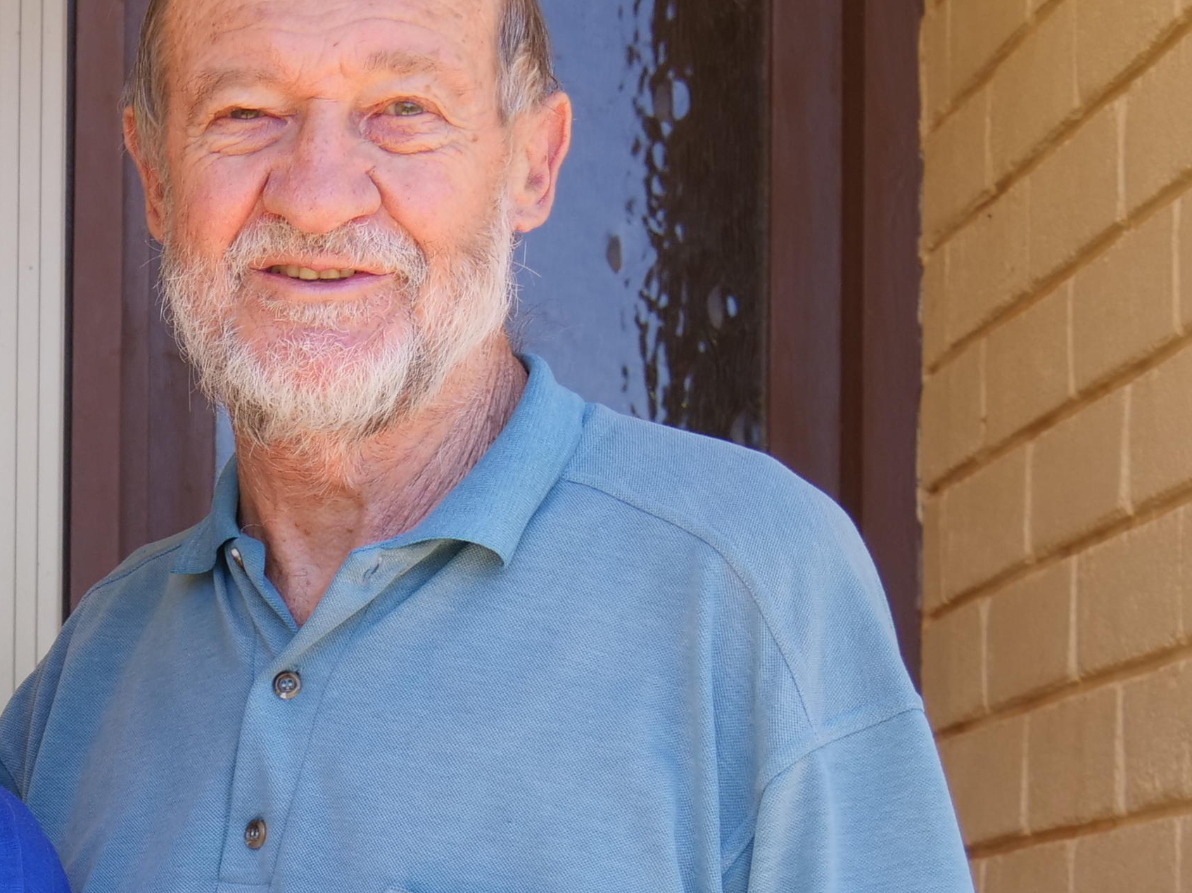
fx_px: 4269
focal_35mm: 124
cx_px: -170
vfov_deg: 11.8
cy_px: 930
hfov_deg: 15.4
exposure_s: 1/160
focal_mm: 21
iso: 200
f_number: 4.5
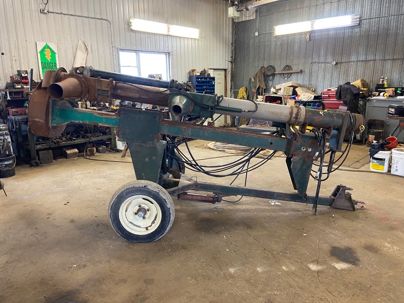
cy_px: 152
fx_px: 303
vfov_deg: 53.1
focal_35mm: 26
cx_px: 202
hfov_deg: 67.3
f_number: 1.8
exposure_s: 1/60
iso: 200
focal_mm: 4.25
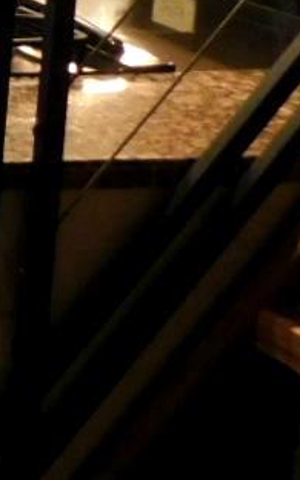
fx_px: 1635
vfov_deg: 16.2
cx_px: -811
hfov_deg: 7.8
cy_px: -46
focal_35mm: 125
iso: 320
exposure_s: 1/30
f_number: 3
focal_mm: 4
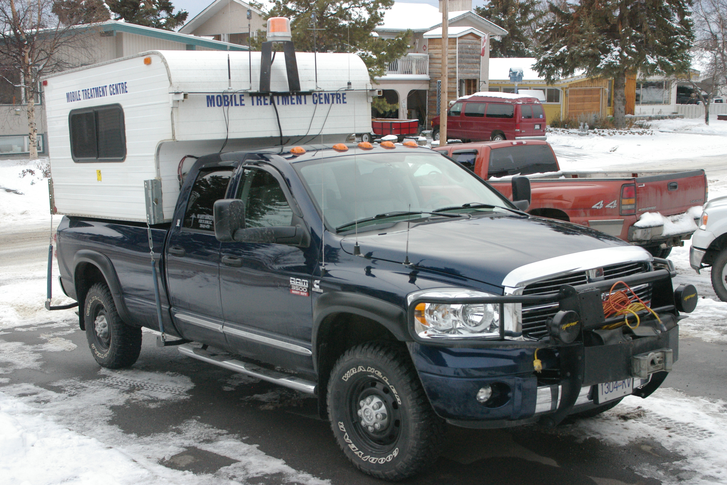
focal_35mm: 42
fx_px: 848
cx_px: 364
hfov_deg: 46.4
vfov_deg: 31.9
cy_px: 242
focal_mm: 28
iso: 800
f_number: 6.7
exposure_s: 1/250
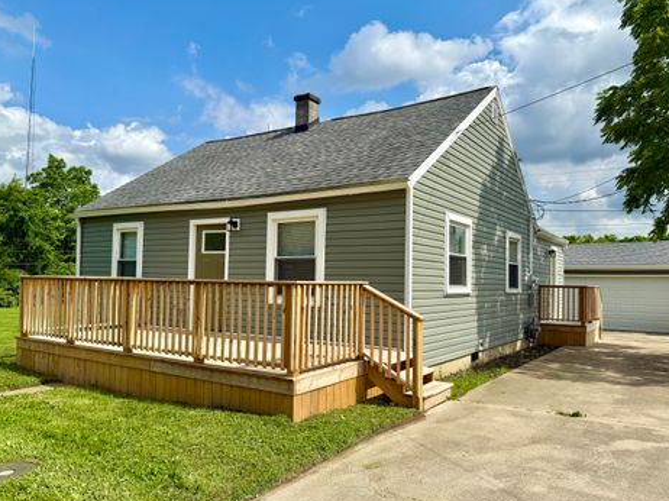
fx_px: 502
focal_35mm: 26
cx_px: 348
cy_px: 258
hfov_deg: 67.3
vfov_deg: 53.0
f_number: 1.78
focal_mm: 6.76
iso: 80
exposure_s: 1/6173
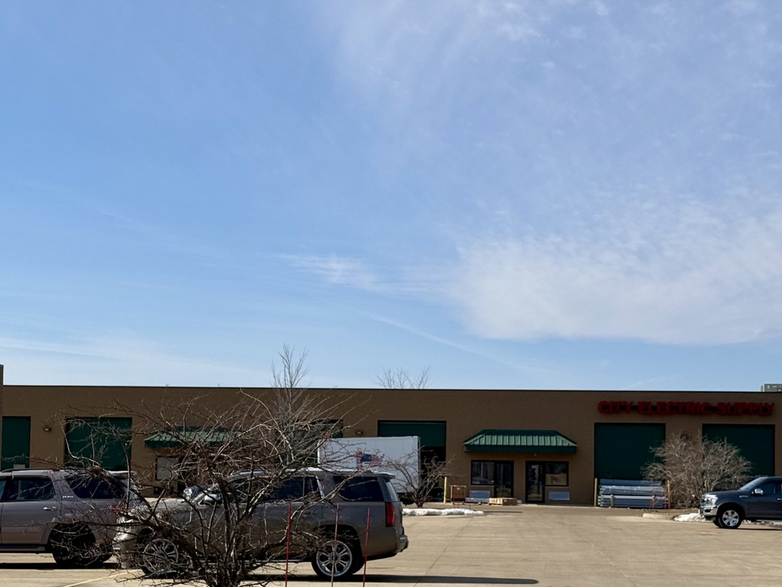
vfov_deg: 21.8
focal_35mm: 67
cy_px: 398
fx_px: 1514
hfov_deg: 29.0
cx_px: 377
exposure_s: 1/7874
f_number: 1.78
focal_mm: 6.76
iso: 64
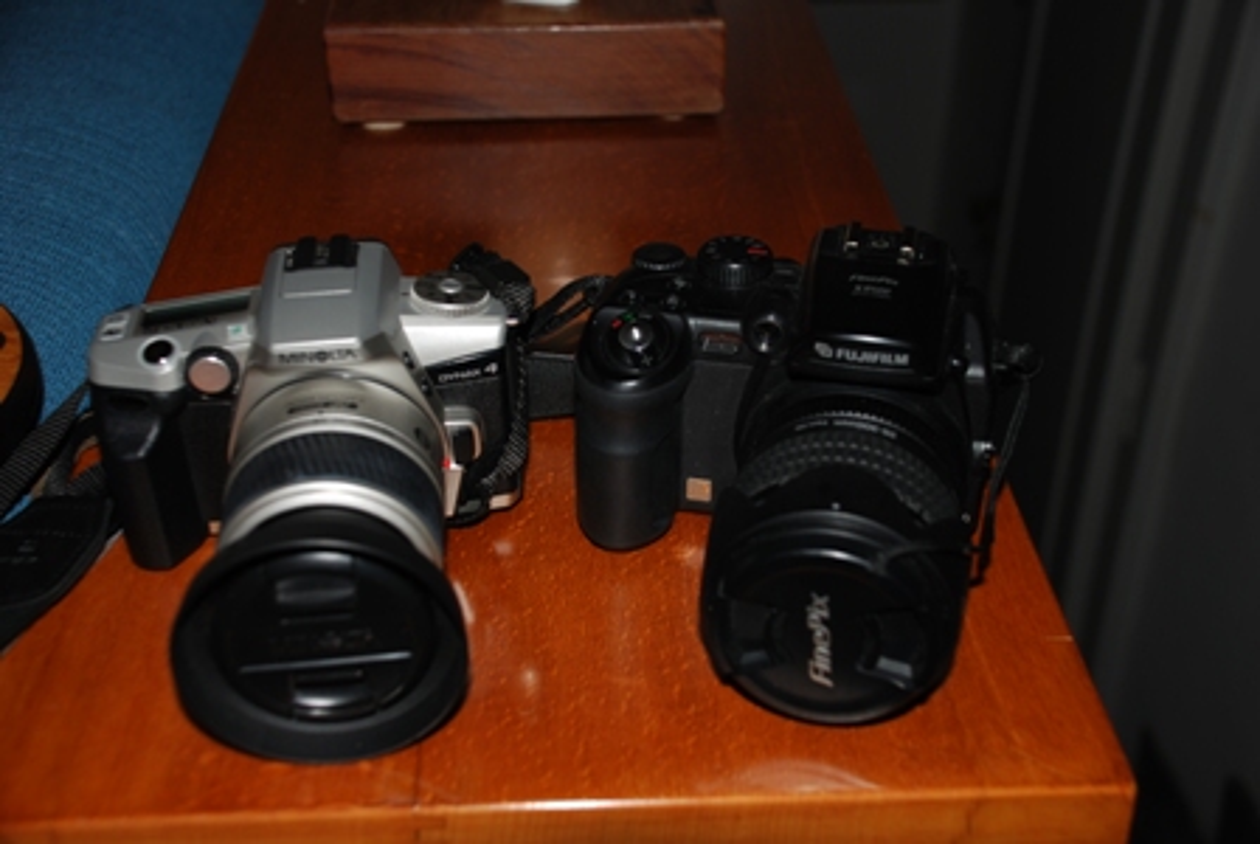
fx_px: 1630
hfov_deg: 42.3
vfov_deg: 29.0
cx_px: 630
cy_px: 422
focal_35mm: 46
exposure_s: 1/125
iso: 100
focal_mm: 31
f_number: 4.2
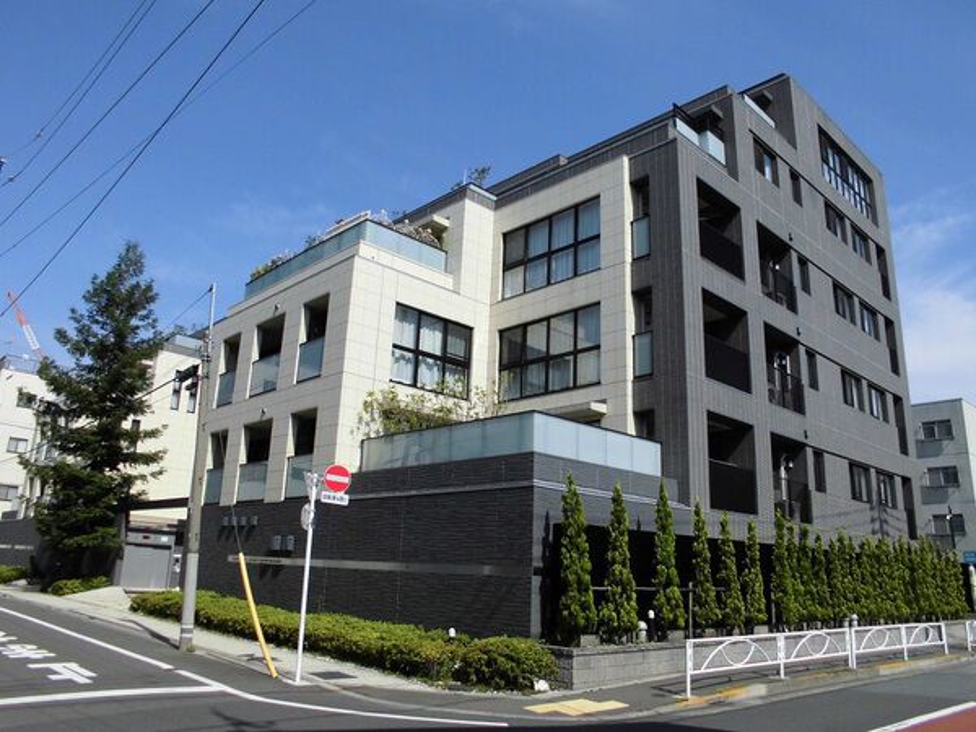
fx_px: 733
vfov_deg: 53.1
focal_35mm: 26
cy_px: 366
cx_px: 488
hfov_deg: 67.3
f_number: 3.5
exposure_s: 1/800
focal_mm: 4.6
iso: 100
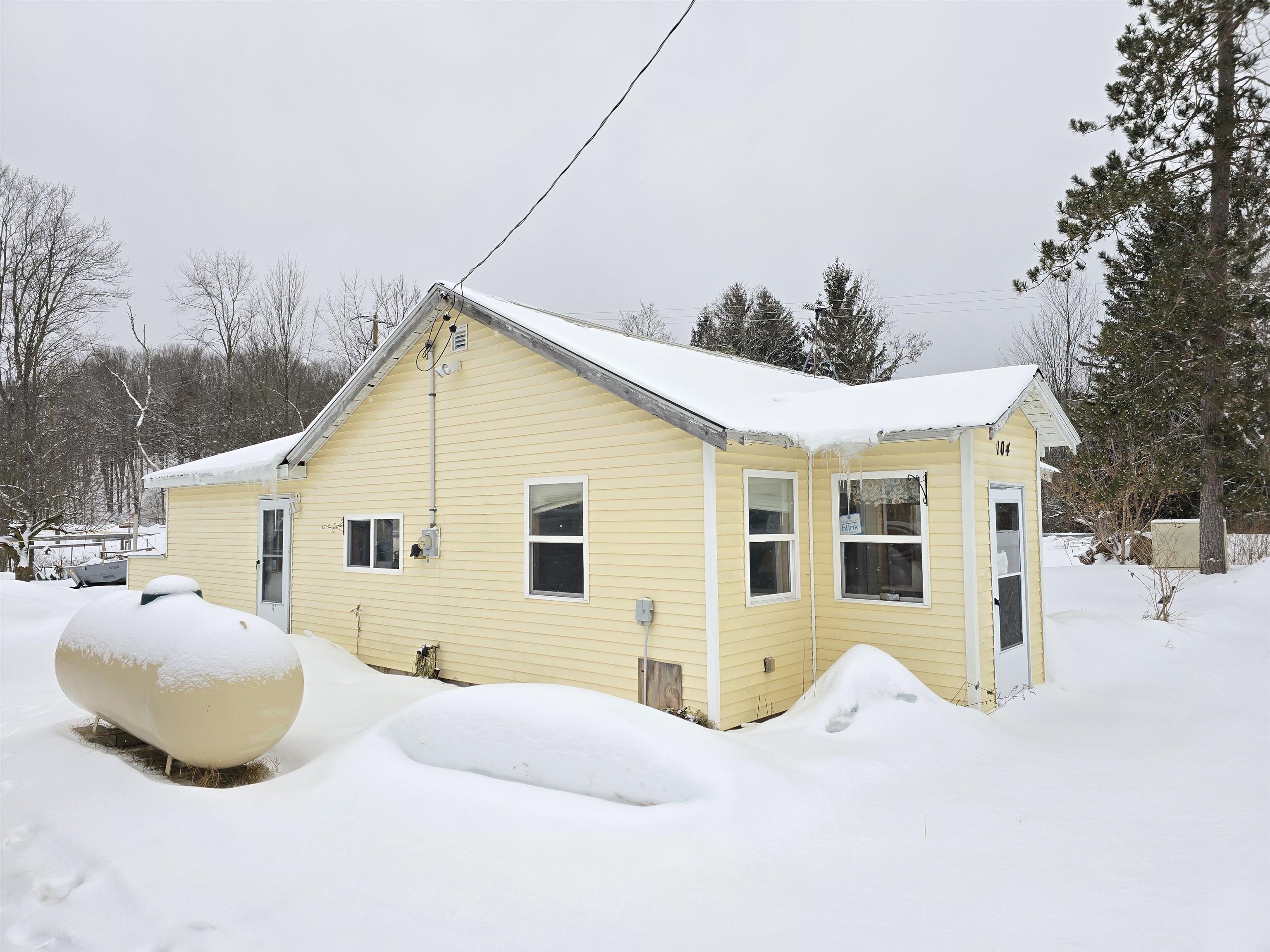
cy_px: 476
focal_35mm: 23
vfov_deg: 58.9
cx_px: 635
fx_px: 844
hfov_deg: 73.9
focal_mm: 6.3
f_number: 1.7
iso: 25
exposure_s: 1/180
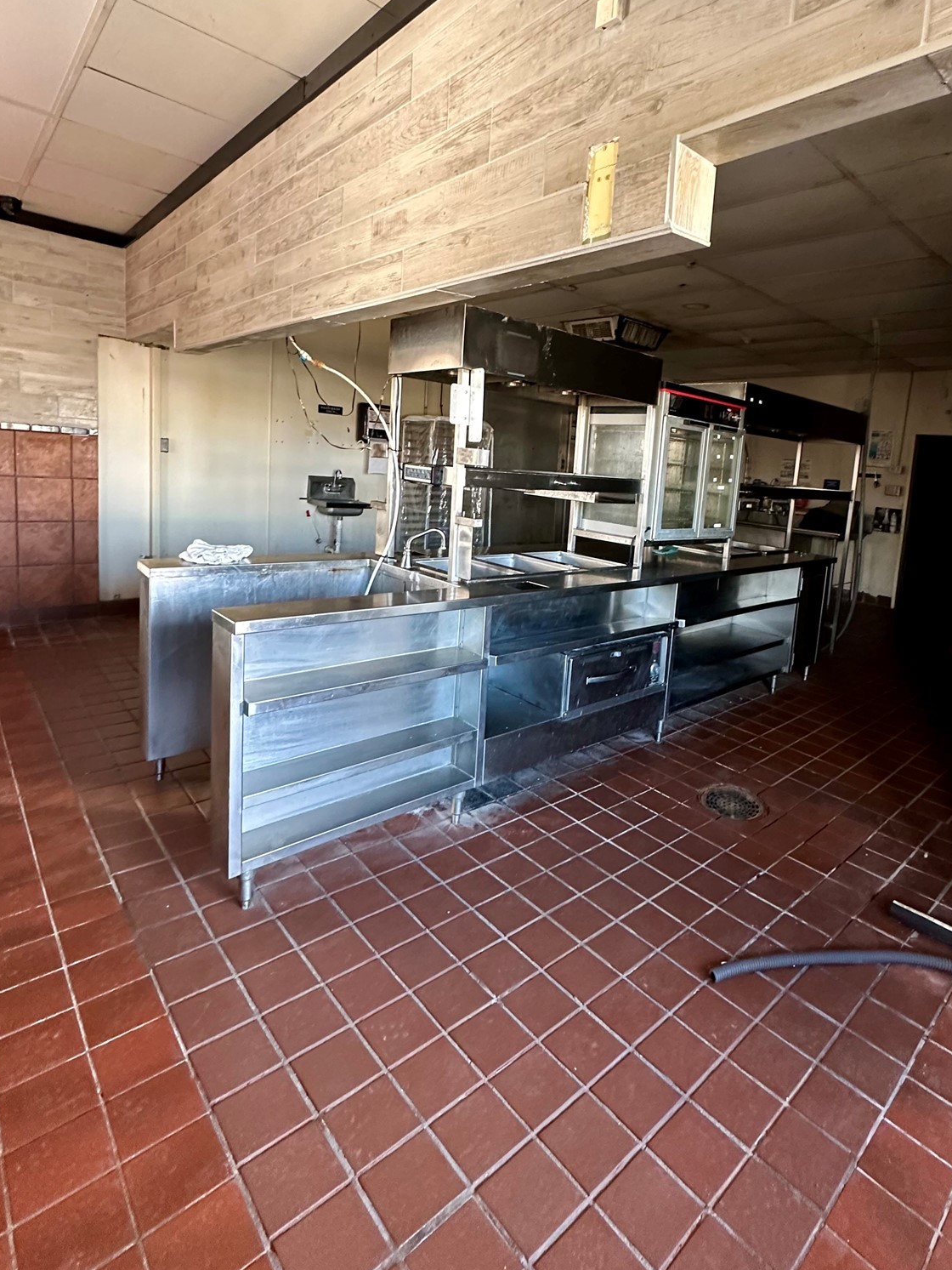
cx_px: 564
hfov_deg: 71.0
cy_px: 537
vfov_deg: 87.1
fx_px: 660
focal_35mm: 18
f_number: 2.2
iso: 400
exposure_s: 1/60
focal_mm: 2.22
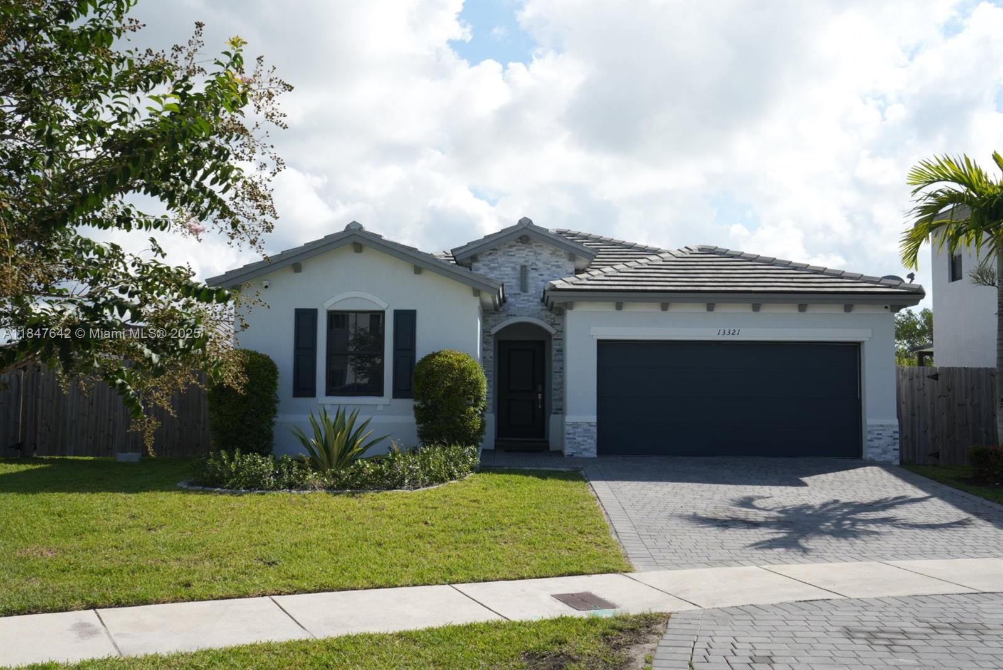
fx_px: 948
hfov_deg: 55.8
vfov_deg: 38.9
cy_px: 335
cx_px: 502
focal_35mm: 34
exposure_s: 1/320
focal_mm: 34
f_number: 11
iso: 250
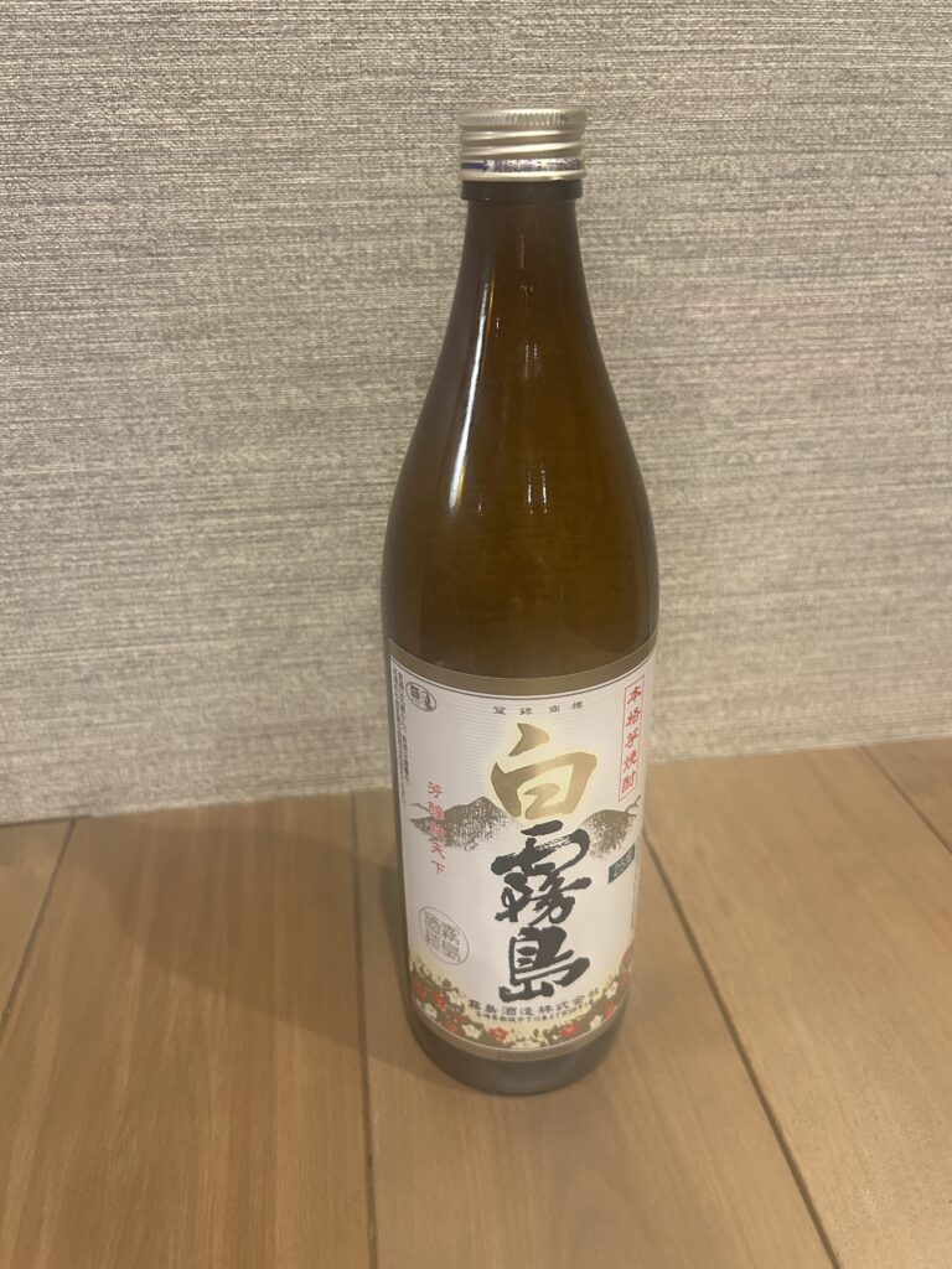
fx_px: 953
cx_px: 476
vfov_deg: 67.3
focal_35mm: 26
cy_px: 634
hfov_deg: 53.1
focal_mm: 5.7
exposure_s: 1/50
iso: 250
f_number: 1.5
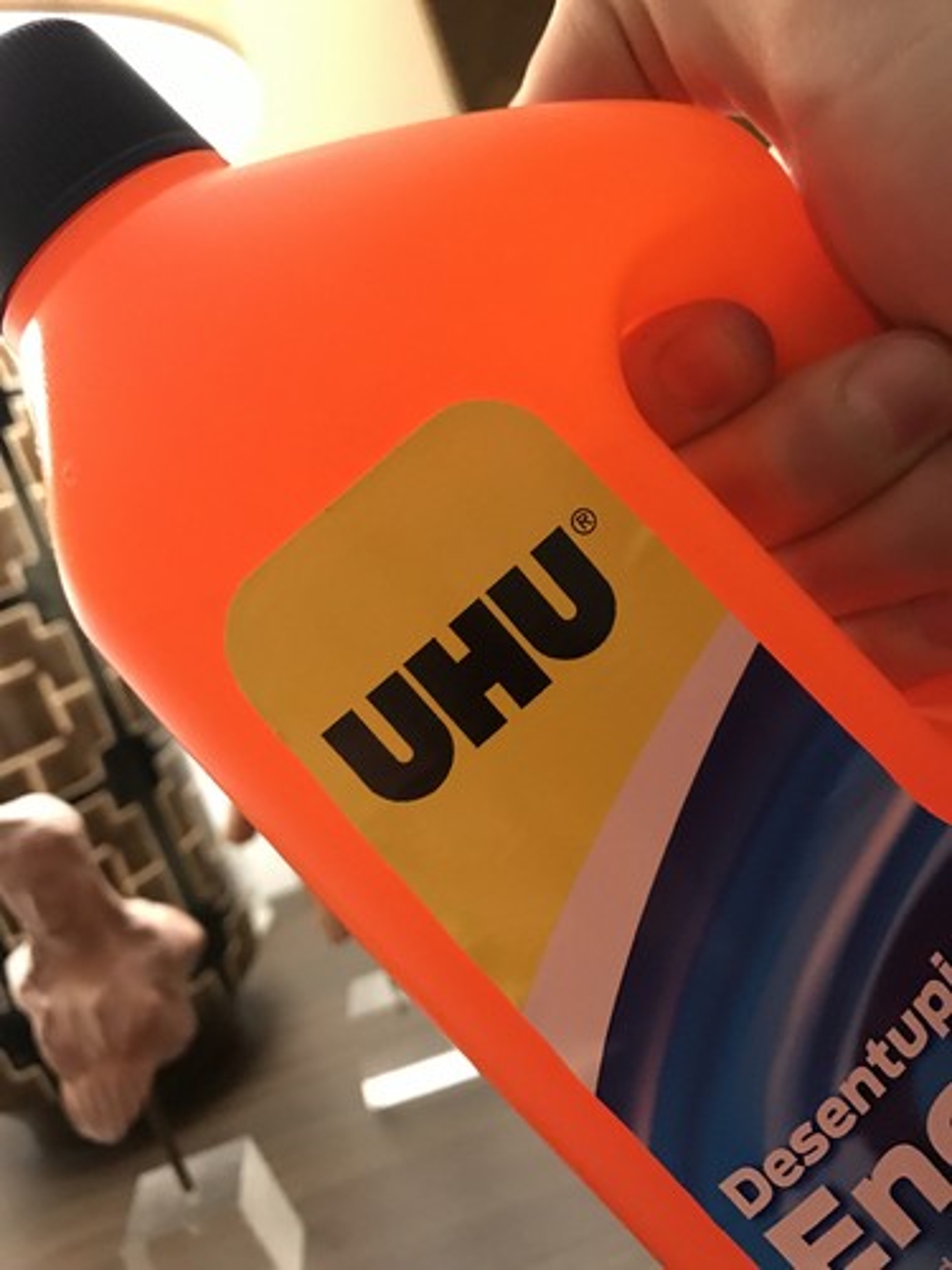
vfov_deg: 63.4
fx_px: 1027
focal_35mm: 28
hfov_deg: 49.7
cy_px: 635
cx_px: 476
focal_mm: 3.99
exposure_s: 1/6
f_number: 1.8
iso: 80
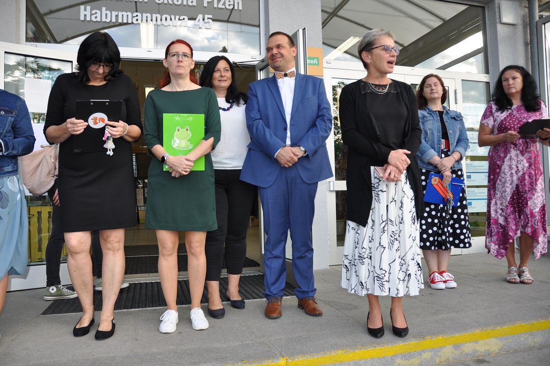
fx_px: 412
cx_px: 275
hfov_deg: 67.4
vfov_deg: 47.8
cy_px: 183
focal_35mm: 27
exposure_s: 1/200
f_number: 4
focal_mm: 18
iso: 200
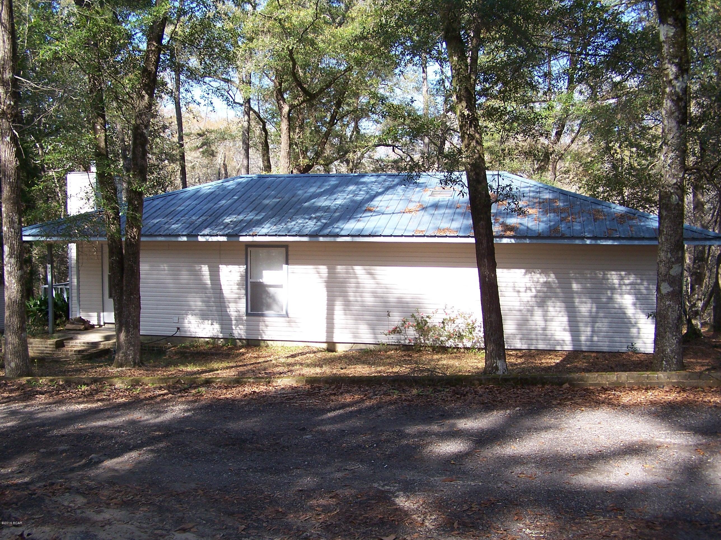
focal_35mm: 38
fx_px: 791
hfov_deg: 49.0
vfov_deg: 37.7
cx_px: 360
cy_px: 270
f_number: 2.8
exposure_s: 1/320
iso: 80
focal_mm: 6.3
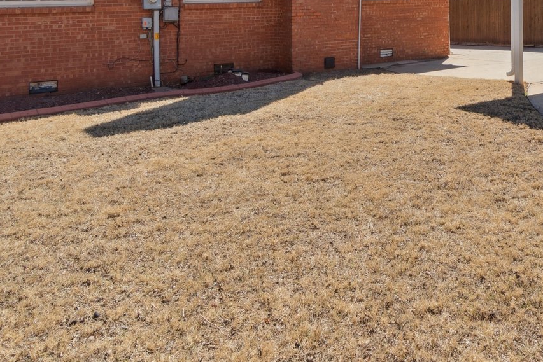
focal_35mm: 36
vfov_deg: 33.9
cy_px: 7
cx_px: 423
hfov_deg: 50.4
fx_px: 543
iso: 100
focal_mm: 10
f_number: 9
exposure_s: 1/500
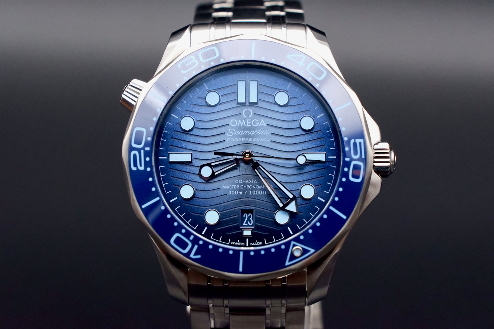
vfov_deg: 17.5
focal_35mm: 78
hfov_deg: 26.0
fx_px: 1070
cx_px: 247
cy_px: 164
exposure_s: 1/4000
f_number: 6.4
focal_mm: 52.7
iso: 6400
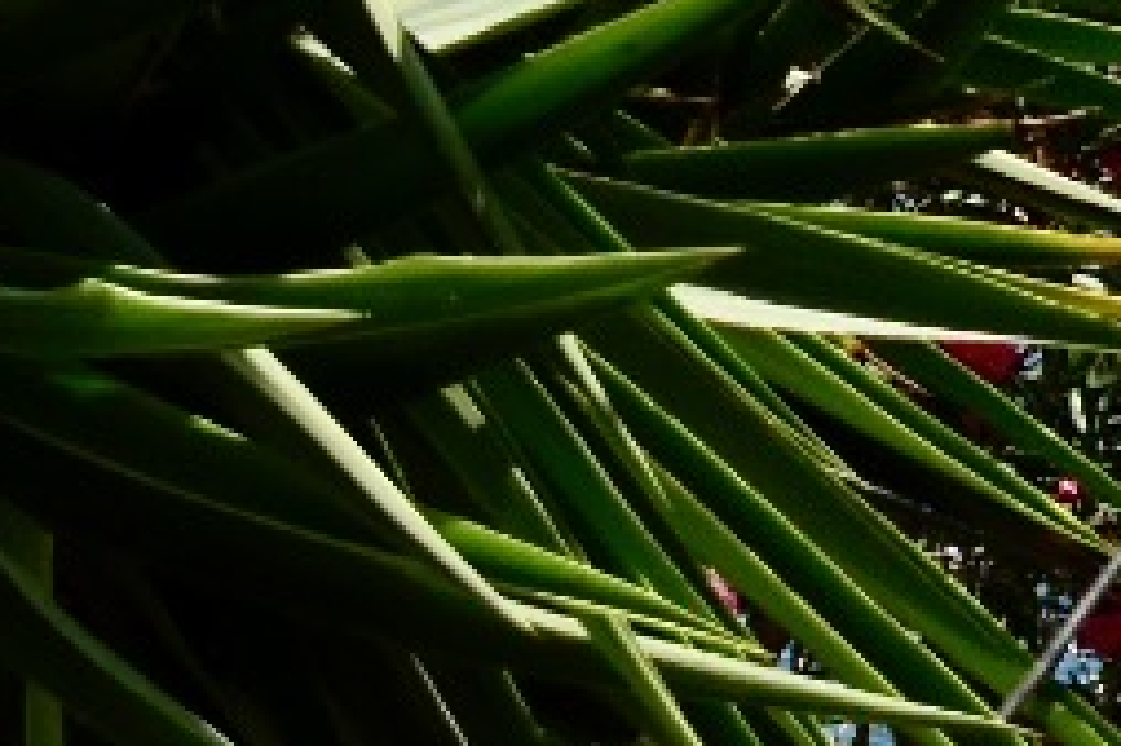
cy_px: -1112
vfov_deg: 2.8
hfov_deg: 4.3
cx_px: 1712
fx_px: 14905
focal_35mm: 479
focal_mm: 50
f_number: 7.1
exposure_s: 1/4000
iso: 800
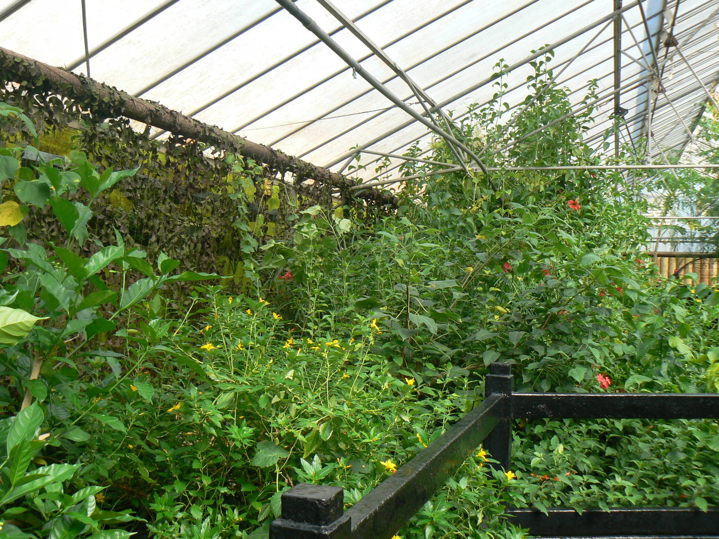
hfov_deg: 51.4
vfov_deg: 39.7
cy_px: 270
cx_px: 360
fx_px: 748
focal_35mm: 36
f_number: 5.6
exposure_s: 1/100
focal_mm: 6
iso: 80
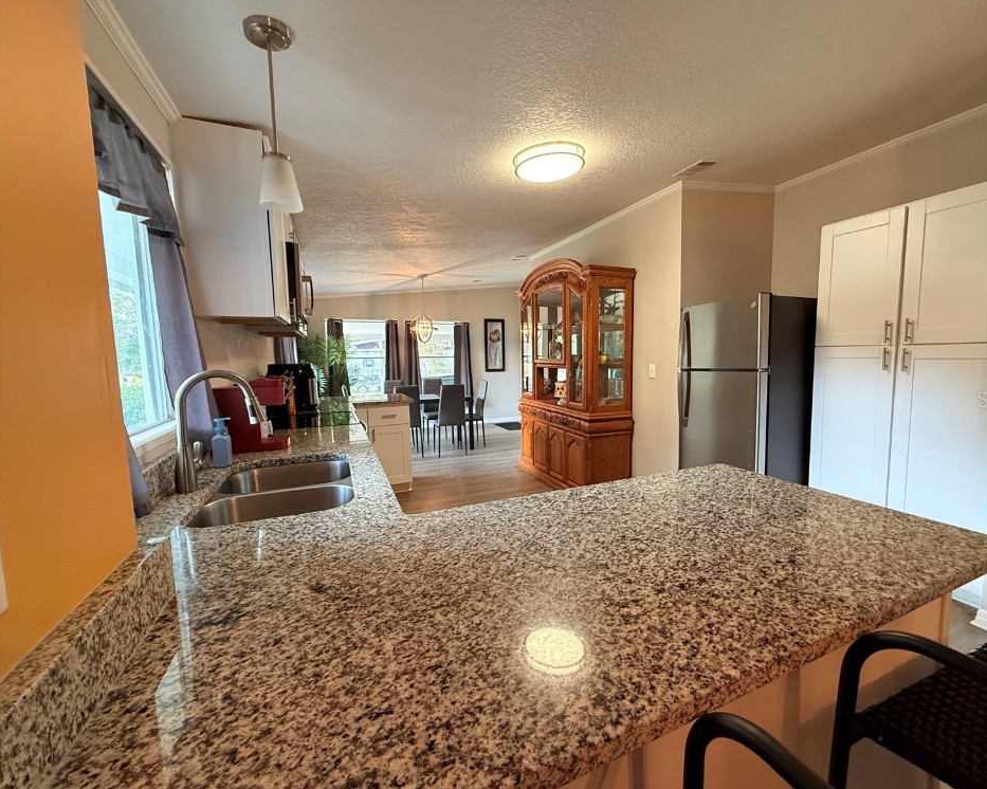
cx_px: 535
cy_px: 399
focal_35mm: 15
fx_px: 438
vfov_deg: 84.0
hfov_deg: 96.6
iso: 500
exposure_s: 1/120
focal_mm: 2.22
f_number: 2.2
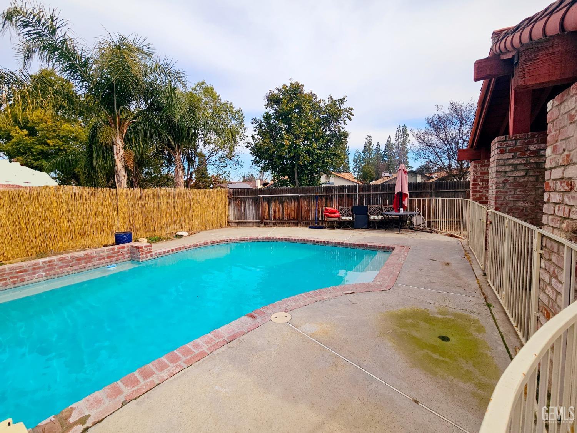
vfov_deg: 89.9
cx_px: 288
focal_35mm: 13
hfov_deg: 106.2
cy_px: 216
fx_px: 217
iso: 50
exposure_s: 1/2163
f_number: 2.2
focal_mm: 2.2
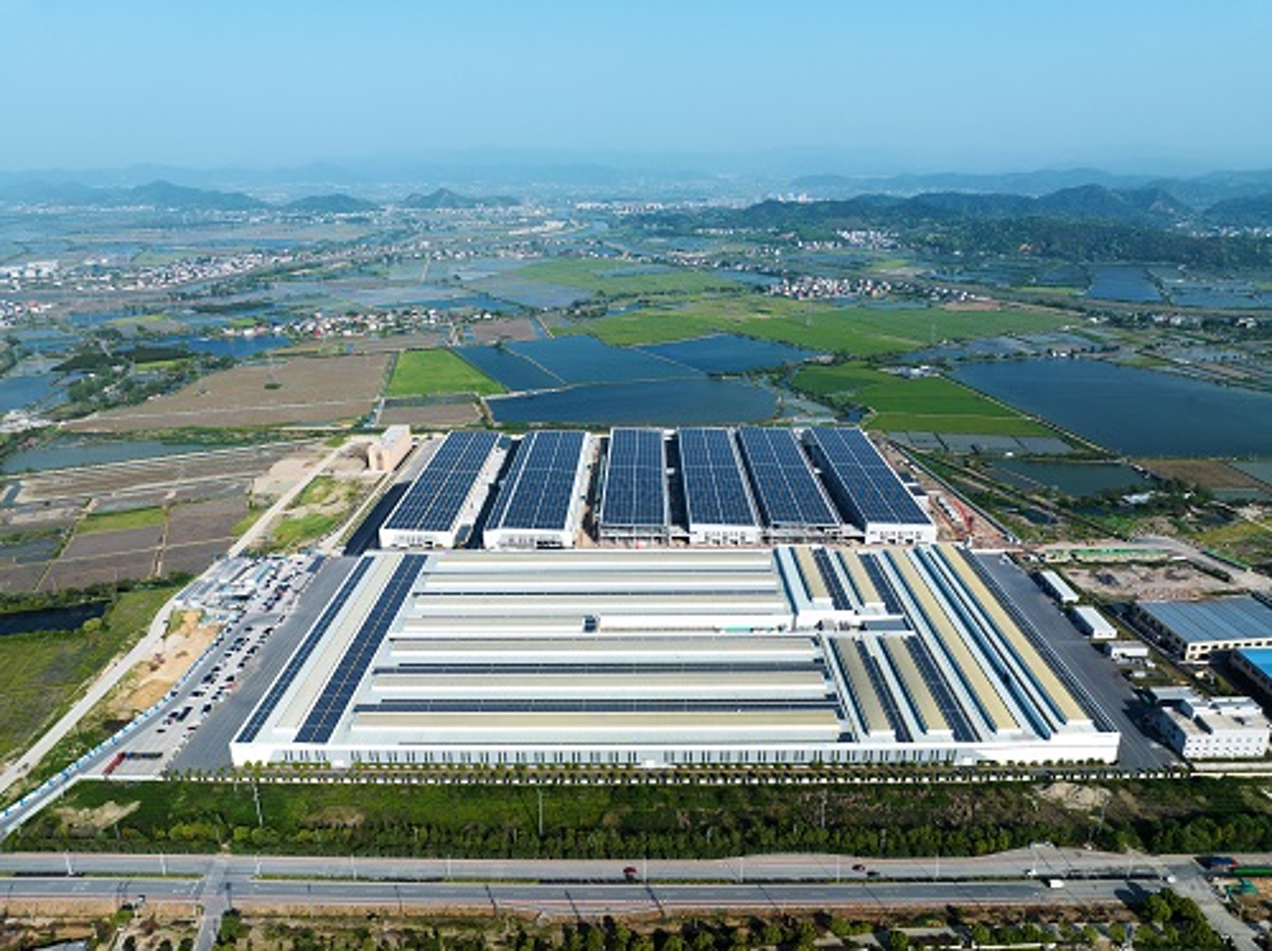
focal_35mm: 24
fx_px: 881
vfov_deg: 56.7
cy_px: 476
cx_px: 636
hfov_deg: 71.6
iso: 100
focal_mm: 12.29
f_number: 5
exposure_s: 1/400
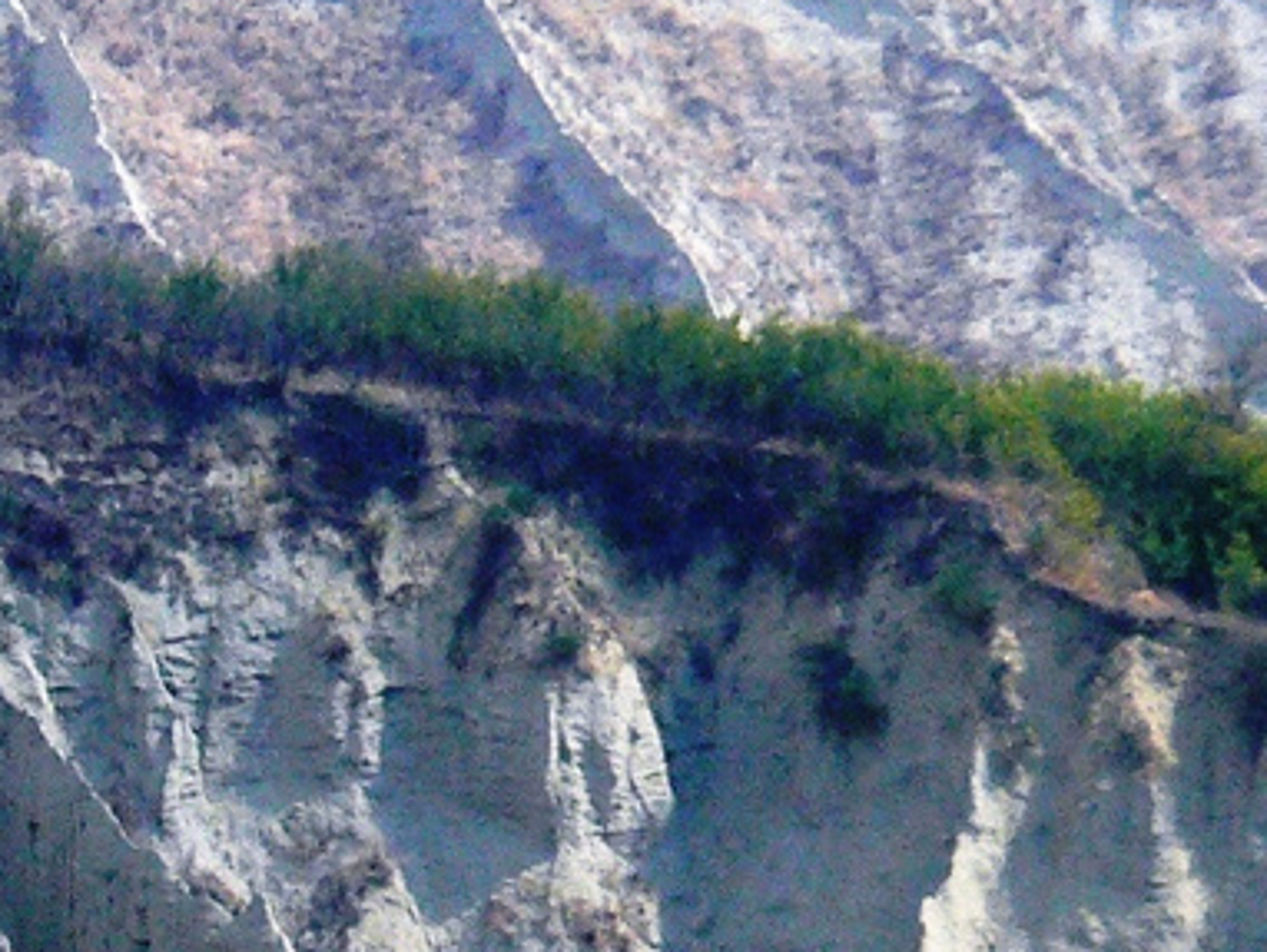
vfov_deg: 0.9
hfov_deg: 1.2
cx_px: 179
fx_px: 59625
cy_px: 577
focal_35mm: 1628
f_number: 7.1
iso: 80
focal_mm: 72
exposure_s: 1/400
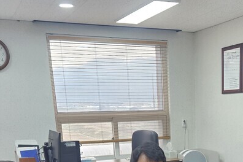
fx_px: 391
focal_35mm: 58
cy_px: 209
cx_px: 186
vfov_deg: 21.3
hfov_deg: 33.7
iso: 200
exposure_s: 1/120
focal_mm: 5.4
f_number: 1.8
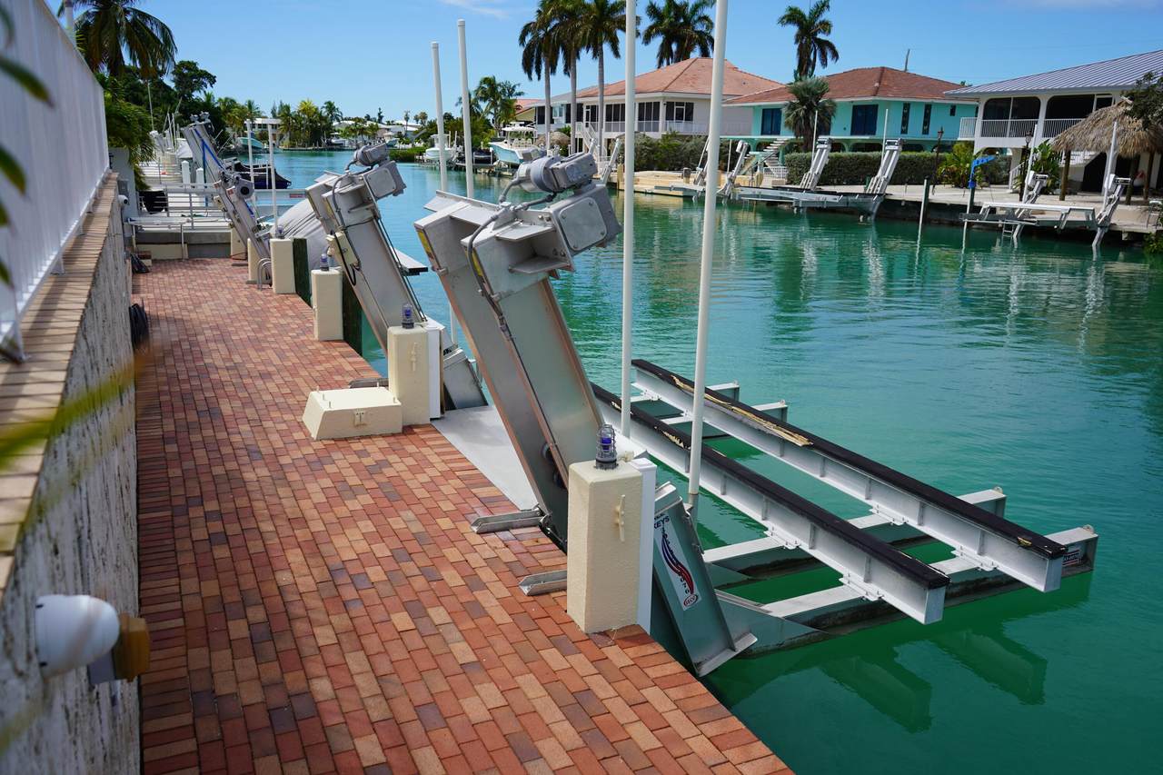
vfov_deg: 46.4
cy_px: 388
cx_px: 582
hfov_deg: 65.5
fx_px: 904
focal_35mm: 28
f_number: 5
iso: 100
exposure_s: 1/800
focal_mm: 28
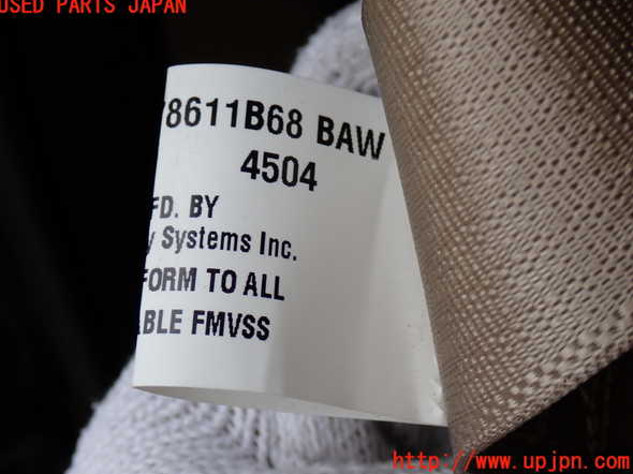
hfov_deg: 32.7
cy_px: 234
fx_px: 1078
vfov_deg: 24.8
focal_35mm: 59
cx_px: 313
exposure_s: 1/125
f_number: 3.5
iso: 200
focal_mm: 10.35
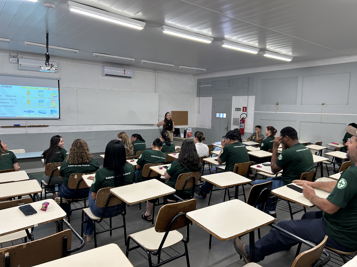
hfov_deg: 67.3
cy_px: 134
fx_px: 268
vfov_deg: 53.1
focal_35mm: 26
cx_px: 178
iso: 80
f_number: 1.5
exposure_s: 1/60
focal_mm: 5.7
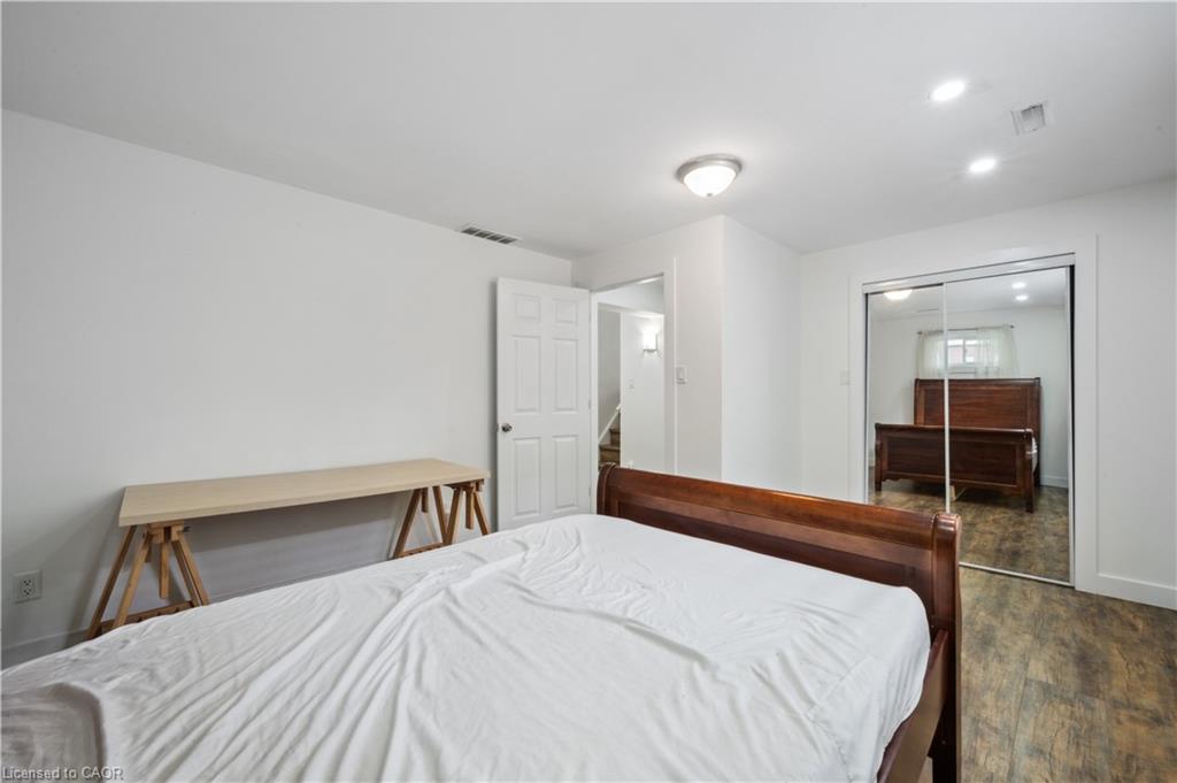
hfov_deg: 104.3
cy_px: 392
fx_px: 457
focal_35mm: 14
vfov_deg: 81.1
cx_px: 588
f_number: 18
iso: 400
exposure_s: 1/5
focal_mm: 14
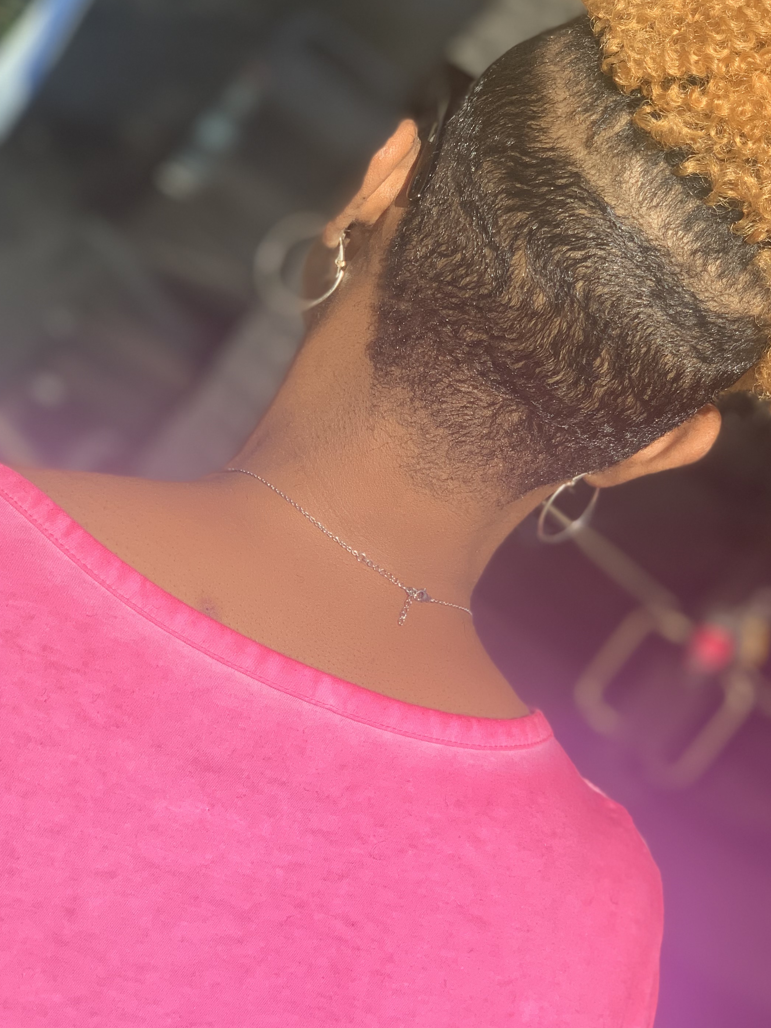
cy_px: 395
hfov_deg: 19.6
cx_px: 492
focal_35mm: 75
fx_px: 2227
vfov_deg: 25.9
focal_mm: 6
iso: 16
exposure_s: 1/657
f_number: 2.4
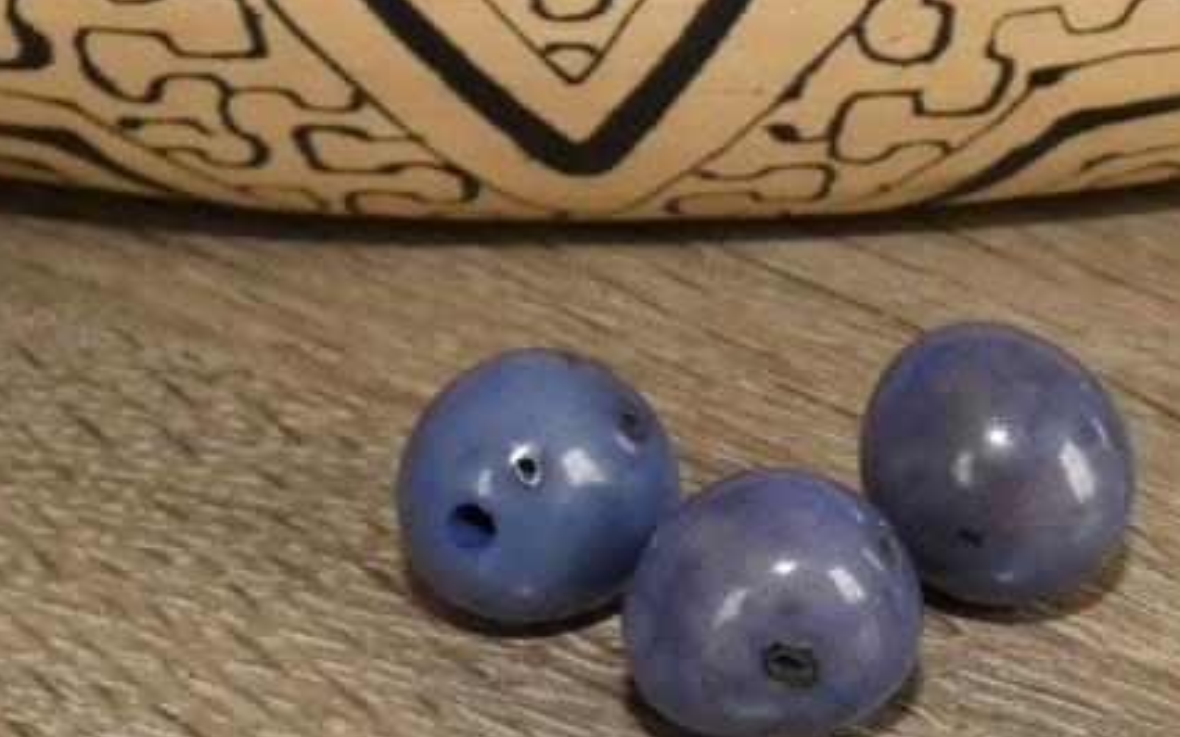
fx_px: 1286
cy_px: 281
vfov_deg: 31.9
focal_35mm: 40
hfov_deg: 49.0
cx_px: 708
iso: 640
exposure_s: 1/60
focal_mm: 5.3
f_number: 3.3
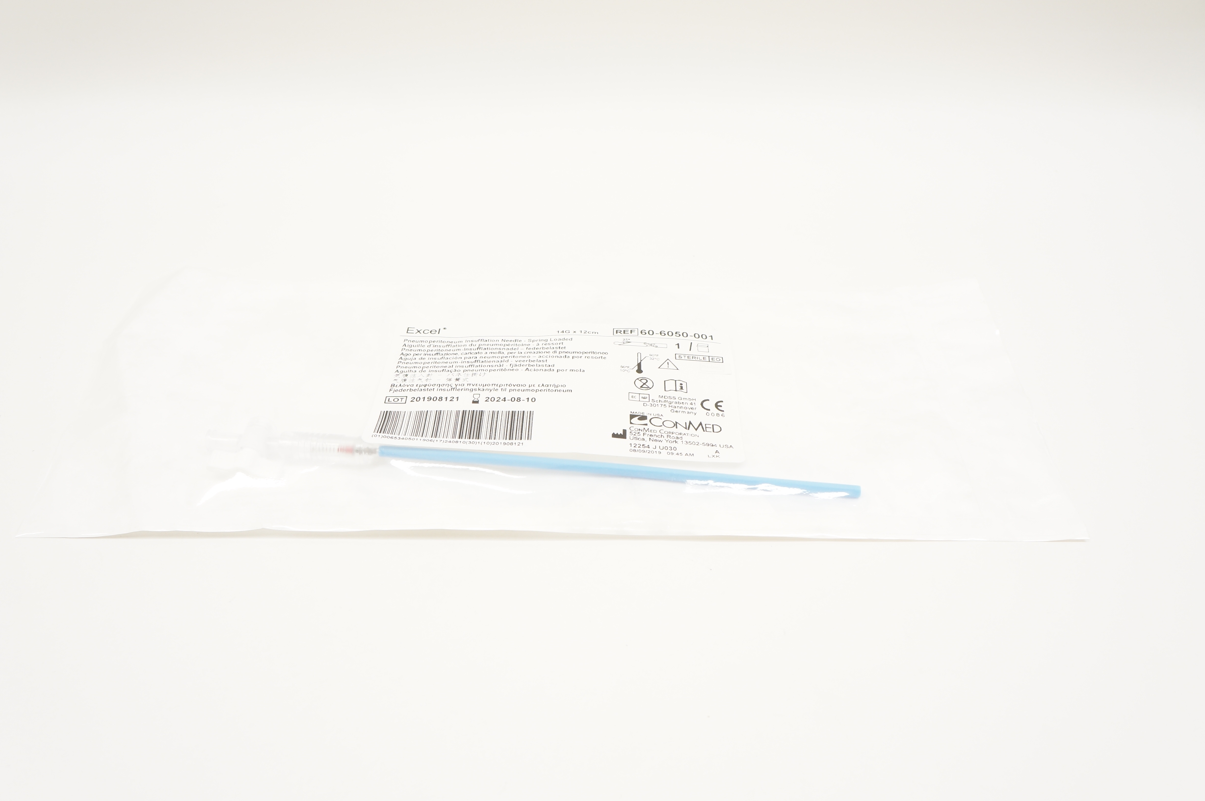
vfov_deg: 39.9
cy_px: 400
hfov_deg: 57.3
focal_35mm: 33
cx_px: 602
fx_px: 1103
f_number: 6.3
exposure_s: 1/40
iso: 400
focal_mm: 22
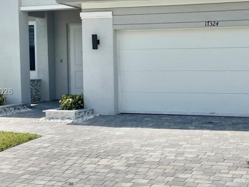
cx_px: 180
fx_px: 396
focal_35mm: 55
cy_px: 92
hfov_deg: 34.4
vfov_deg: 26.6
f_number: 1.6
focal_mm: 5.1
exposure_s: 1/5917
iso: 32
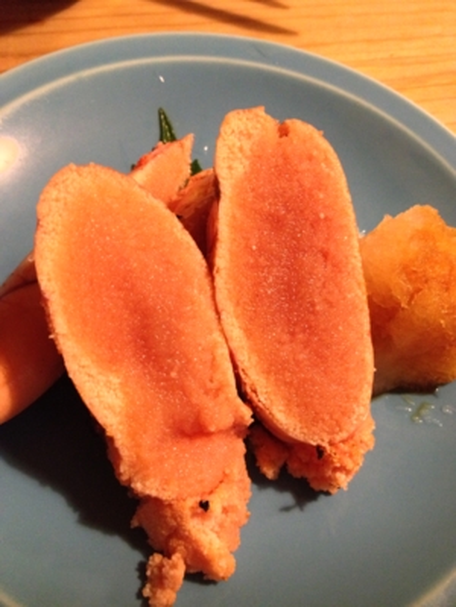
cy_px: 304
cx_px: 228
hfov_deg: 40.7
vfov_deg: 52.6
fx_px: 615
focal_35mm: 35
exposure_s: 1/15
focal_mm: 4.28
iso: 640
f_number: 2.4
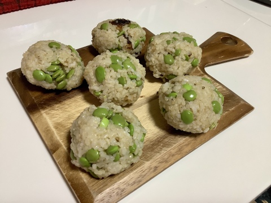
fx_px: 243
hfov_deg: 58.4
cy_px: 102
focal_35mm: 31
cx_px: 136
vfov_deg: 45.4
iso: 320
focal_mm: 3.3
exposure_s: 1/60
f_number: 2.4
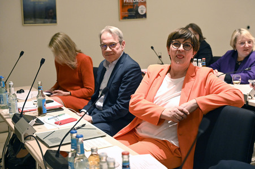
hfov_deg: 37.5
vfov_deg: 25.5
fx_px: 375
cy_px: 84
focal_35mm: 53
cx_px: 128
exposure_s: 1/320
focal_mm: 53
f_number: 4
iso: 6400
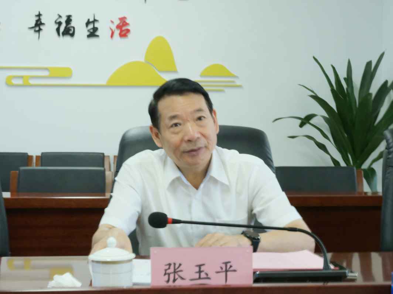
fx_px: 579
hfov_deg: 37.5
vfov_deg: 28.6
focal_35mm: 51
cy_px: 147
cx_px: 196
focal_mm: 64
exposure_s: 1/5.3
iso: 6400
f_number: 32
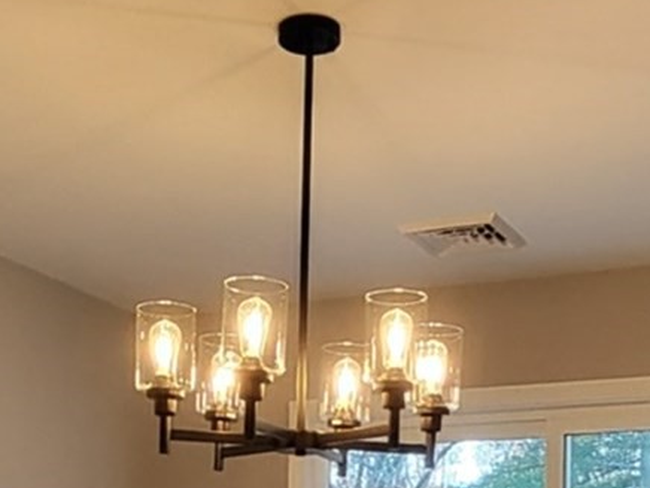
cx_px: 298
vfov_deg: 19.7
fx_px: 1145
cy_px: 797
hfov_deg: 31.7
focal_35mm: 61
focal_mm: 1.74
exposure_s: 1/60
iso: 250
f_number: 2.2
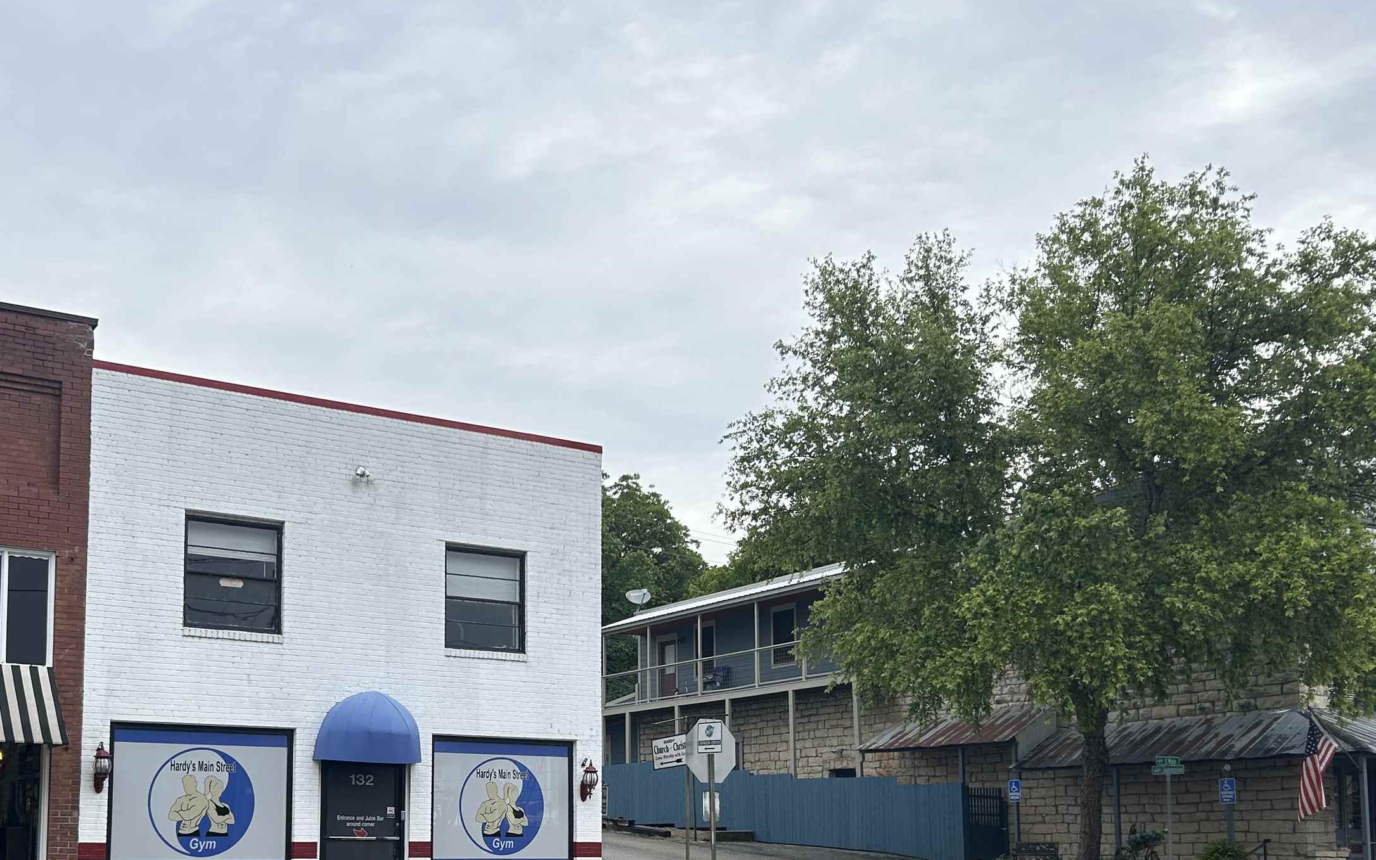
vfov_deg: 31.7
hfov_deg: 49.8
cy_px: 714
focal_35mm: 39
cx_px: 496
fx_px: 1463
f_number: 1.5
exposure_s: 1/1972
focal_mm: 5.7
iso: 50
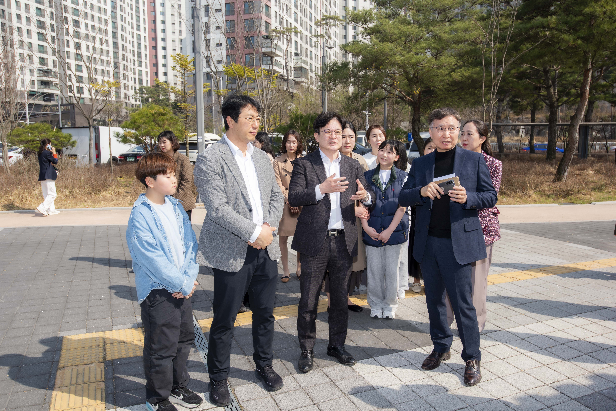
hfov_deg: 63.6
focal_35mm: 29
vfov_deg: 45.0
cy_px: 206
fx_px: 496
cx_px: 308
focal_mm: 29
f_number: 7.1
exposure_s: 1/320
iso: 90
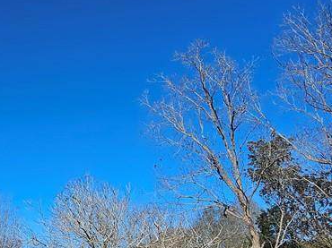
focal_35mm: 36
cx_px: 24
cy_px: 153
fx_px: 345
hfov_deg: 45.7
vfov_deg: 39.4
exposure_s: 1/2043
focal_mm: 2.2
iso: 50
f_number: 2.2
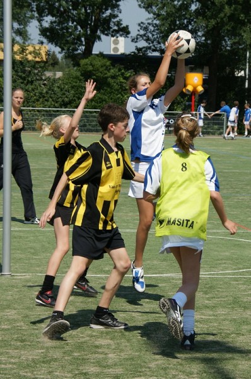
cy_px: 190
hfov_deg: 16.5
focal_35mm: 82
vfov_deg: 24.7
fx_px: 866
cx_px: 126
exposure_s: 1/500
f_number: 8
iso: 100
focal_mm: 55
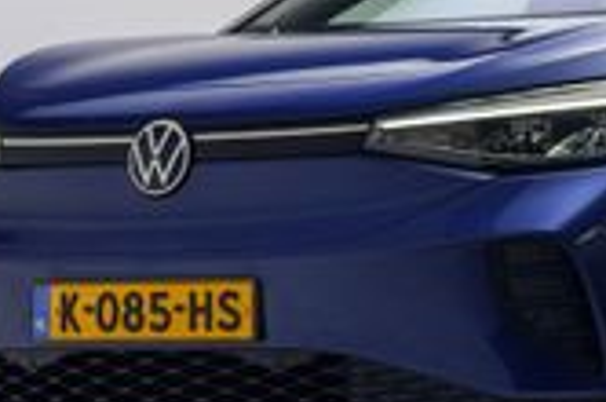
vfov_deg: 9.0
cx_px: 628
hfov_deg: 13.4
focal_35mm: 151
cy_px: 185
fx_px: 2537
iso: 100
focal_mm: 50
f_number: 4
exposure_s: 1/13
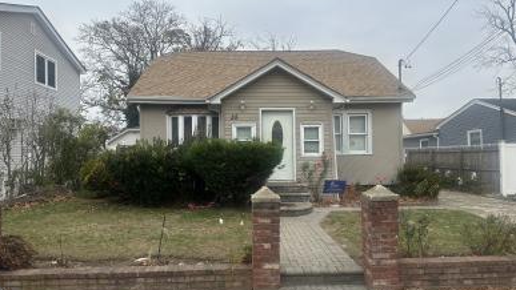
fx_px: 370
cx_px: 257
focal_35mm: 27
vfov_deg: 42.9
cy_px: 146
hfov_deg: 69.8
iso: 80
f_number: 1.78
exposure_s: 1/2299
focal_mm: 6.86
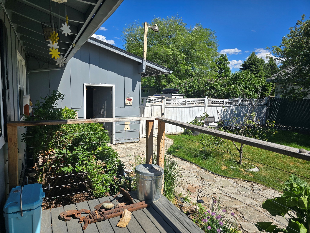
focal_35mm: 23
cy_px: 116
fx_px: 206
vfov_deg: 58.9
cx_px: 155
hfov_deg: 73.9
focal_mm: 6.3
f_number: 1.7
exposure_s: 1/675
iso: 12
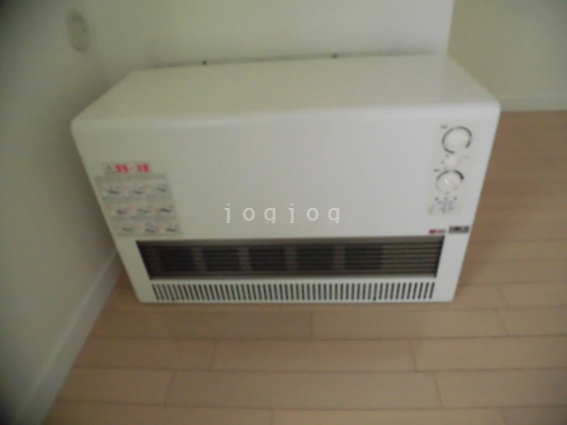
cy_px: 212
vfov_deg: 56.8
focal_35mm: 24
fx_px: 393
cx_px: 284
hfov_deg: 71.6
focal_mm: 4.3
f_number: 3.1
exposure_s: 1/125
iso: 800
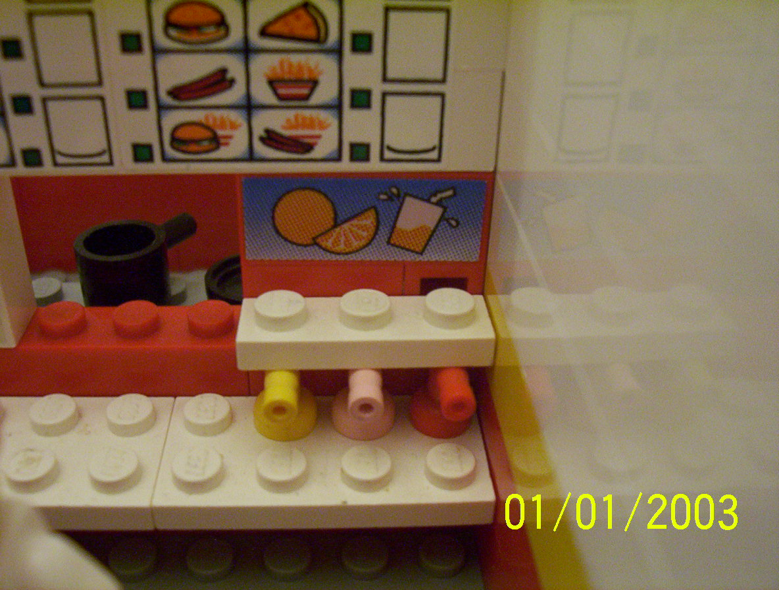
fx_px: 971
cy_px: 295
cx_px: 390
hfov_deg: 43.7
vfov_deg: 33.8
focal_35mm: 43
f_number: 2.73
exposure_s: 1/11.9
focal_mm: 5.77
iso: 200
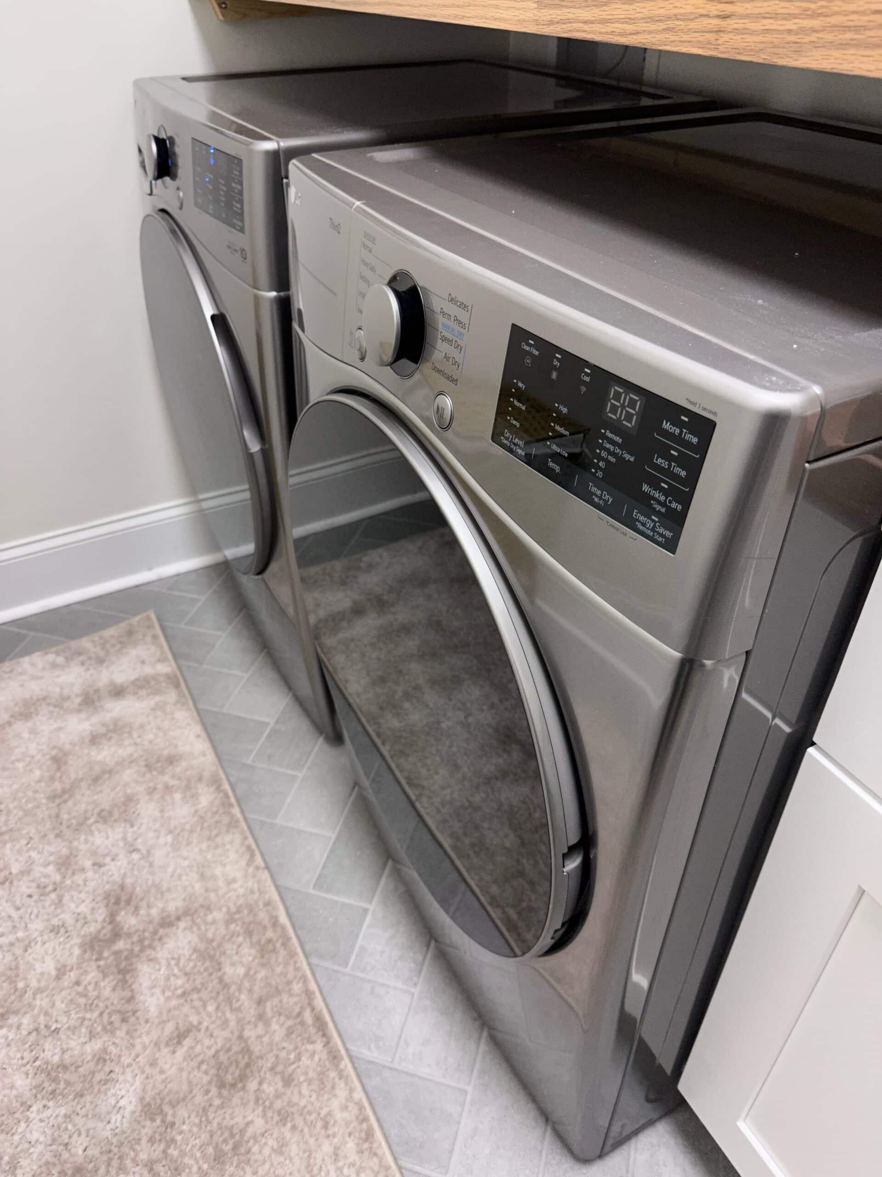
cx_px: 441
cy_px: 588
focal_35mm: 24
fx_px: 815
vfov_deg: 71.6
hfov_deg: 56.8
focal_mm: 6.86
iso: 320
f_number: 1.78
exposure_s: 1/60
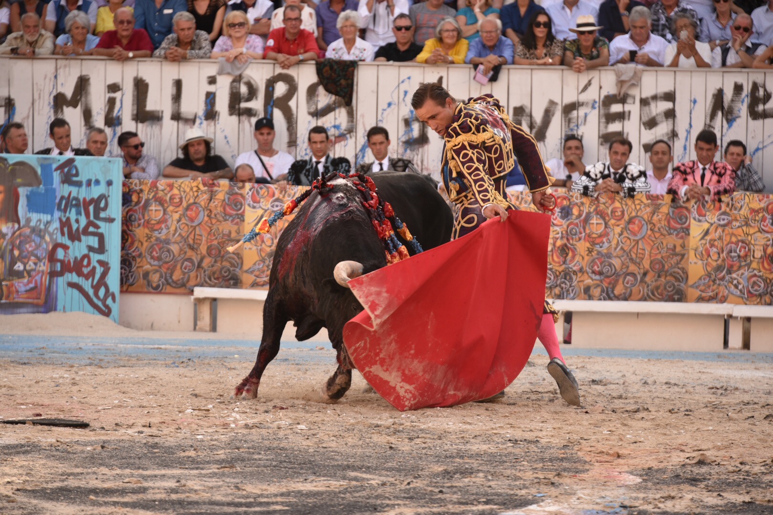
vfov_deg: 7.2
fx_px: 4079
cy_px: 258
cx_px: 386
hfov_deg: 10.8
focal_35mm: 190
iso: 640
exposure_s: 1/800
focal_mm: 190
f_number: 5.6
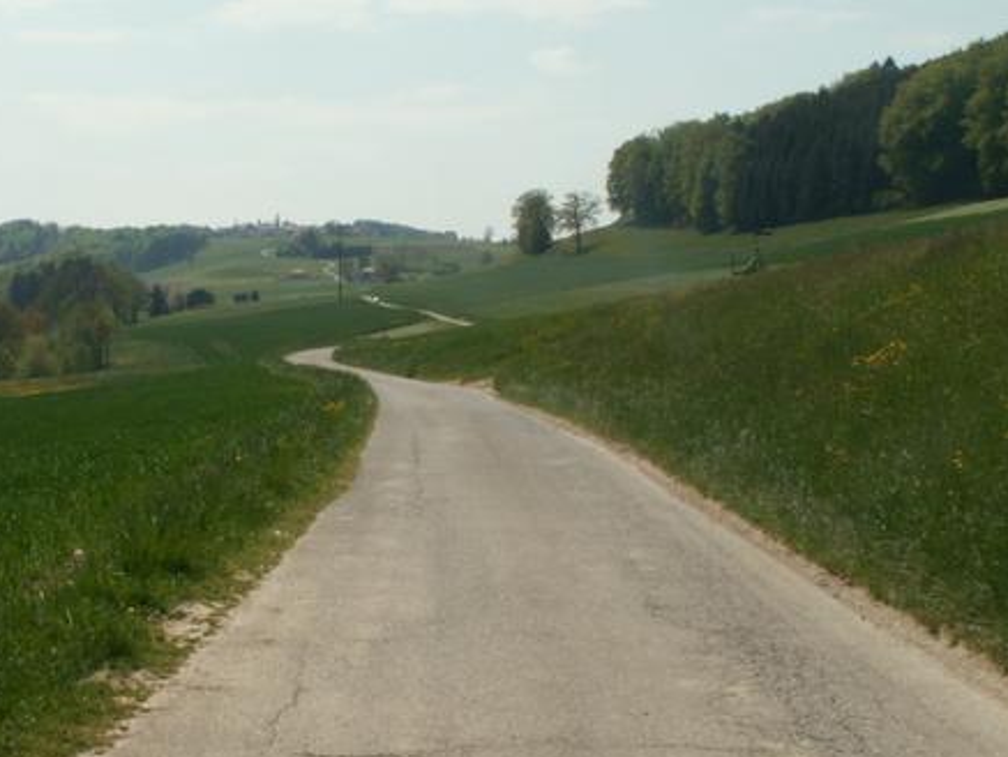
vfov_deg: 23.3
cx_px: 316
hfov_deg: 30.4
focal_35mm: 63
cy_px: 328
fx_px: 1835
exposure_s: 1/200
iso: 50
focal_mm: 7.22
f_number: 8
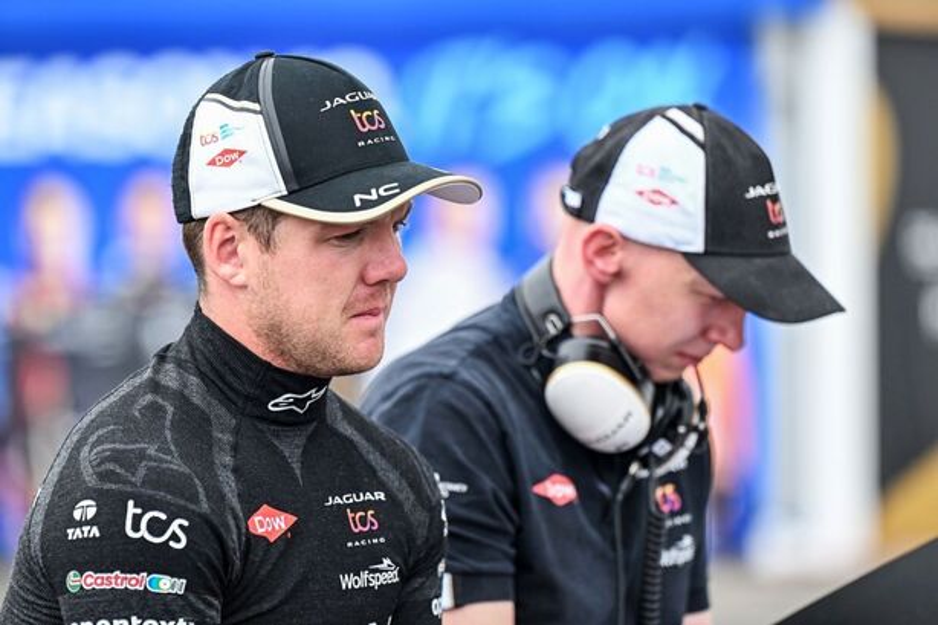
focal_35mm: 200
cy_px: 312
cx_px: 469
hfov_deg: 10.3
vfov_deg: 6.9
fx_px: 5209
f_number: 3.5
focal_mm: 200
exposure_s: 1/2000
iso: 800
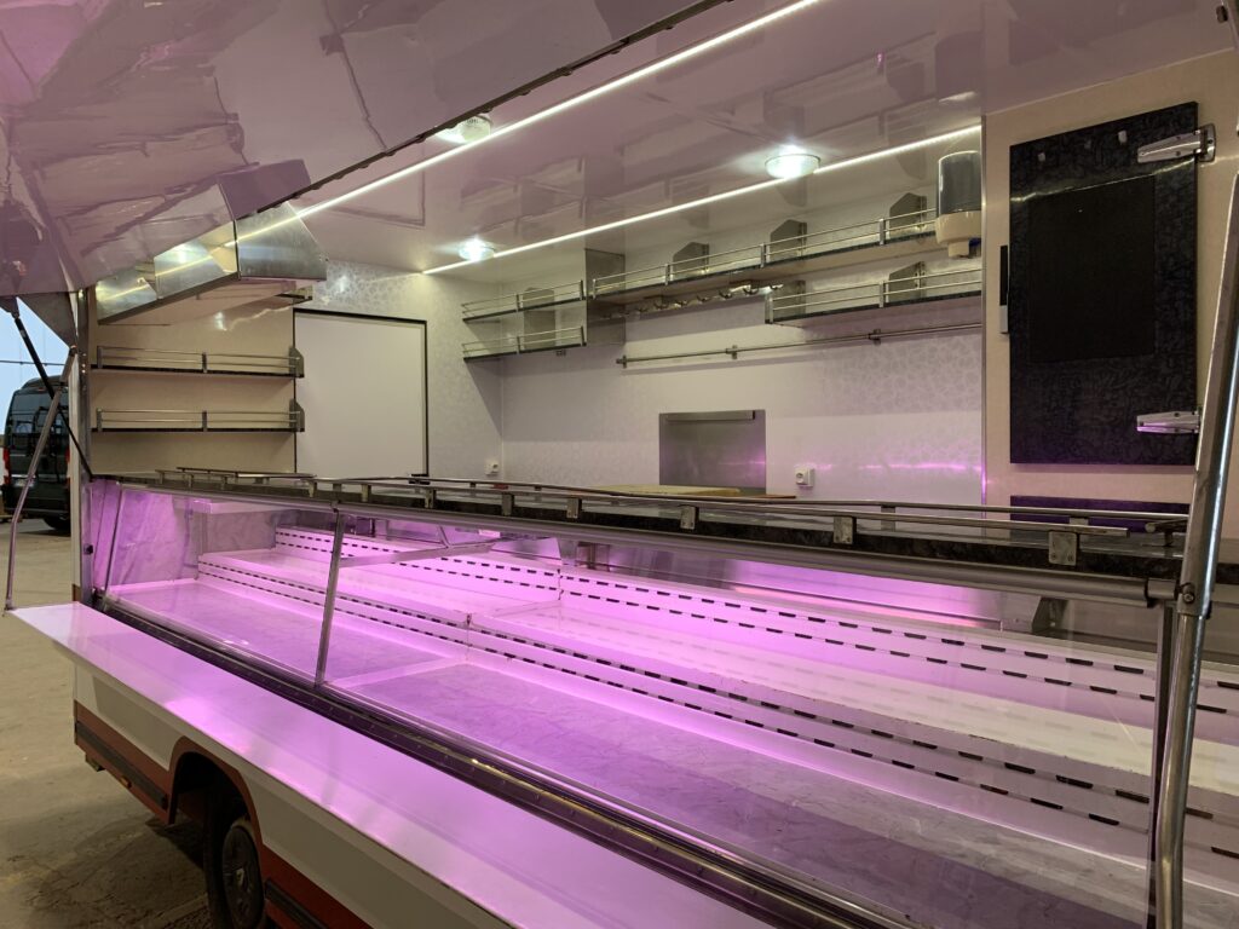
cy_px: 464
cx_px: 620
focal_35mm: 26
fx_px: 931
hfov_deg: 67.3
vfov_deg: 53.1
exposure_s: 1/87
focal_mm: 4.25
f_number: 1.8
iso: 100
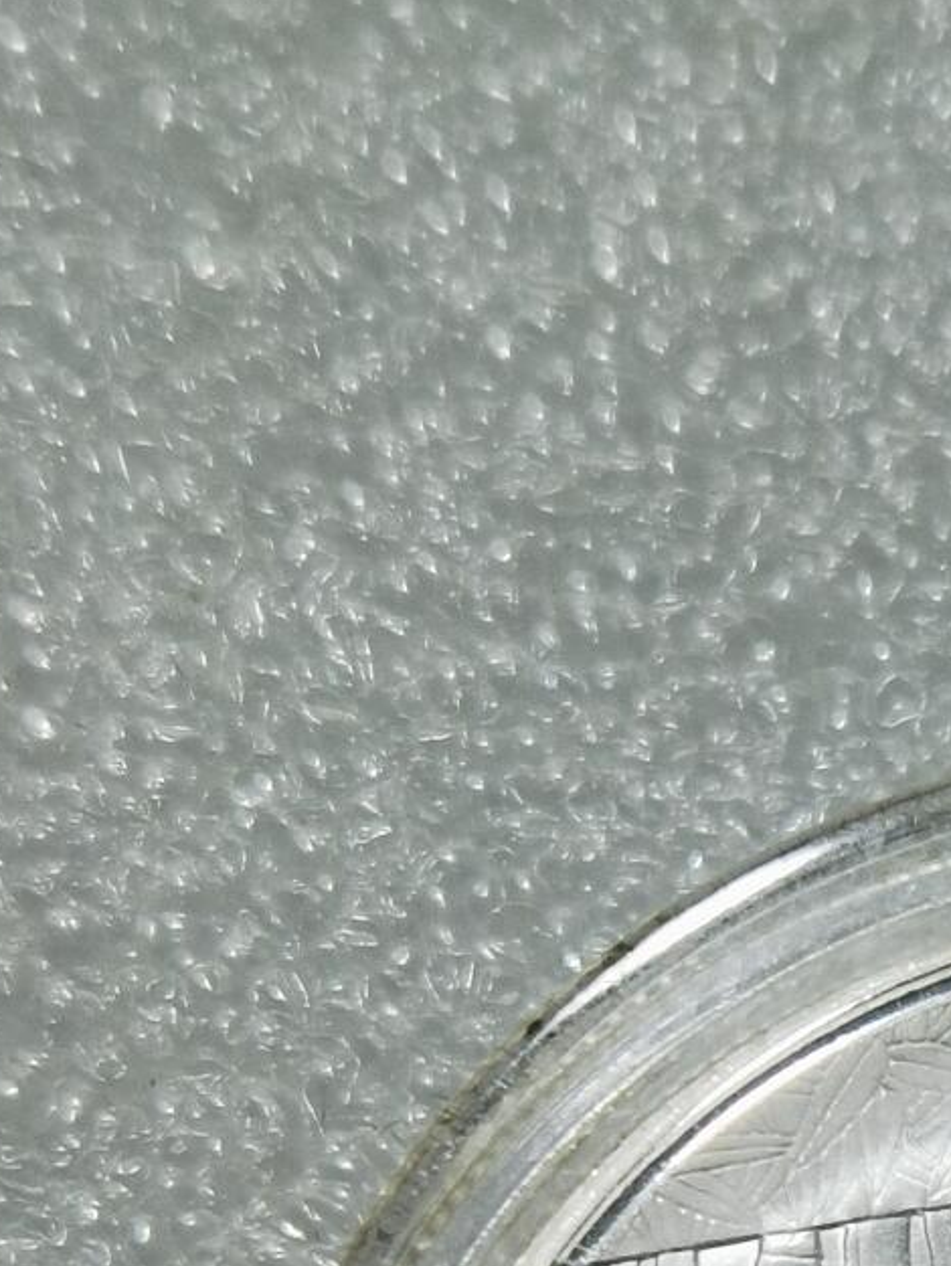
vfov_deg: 11.9
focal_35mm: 161
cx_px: 1303
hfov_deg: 9.0
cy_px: 1679
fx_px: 5893
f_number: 1.9
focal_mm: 6.67
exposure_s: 1/160
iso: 50
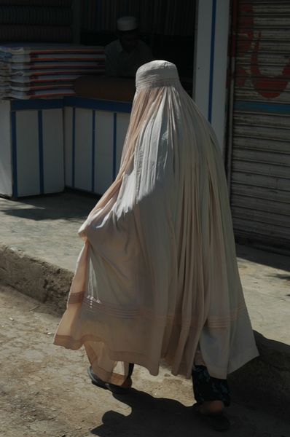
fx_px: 909
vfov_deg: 27.0
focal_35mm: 75
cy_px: 218
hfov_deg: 18.1
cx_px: 145
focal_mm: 50
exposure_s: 1/640
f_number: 8
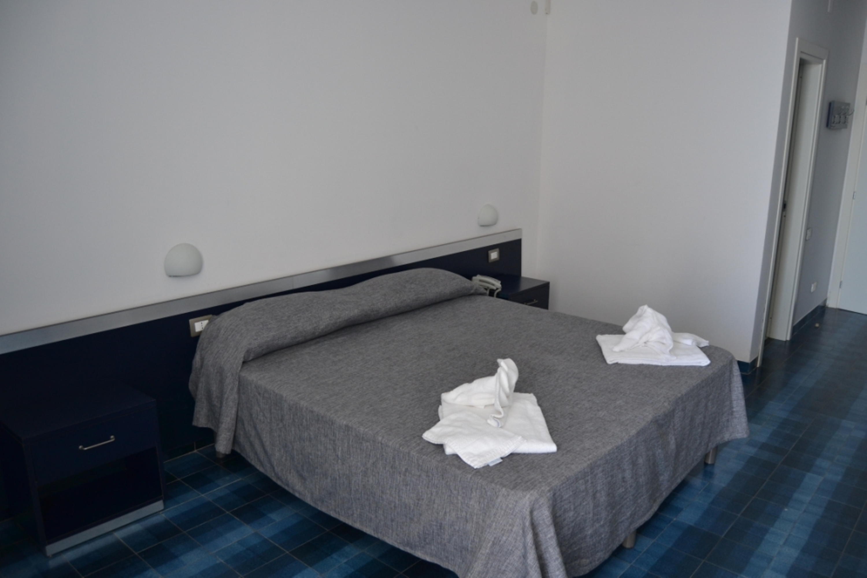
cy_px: 289
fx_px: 650
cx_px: 434
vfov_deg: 47.9
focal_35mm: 27
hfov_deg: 67.4
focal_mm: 18
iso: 400
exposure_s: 1/60
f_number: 4
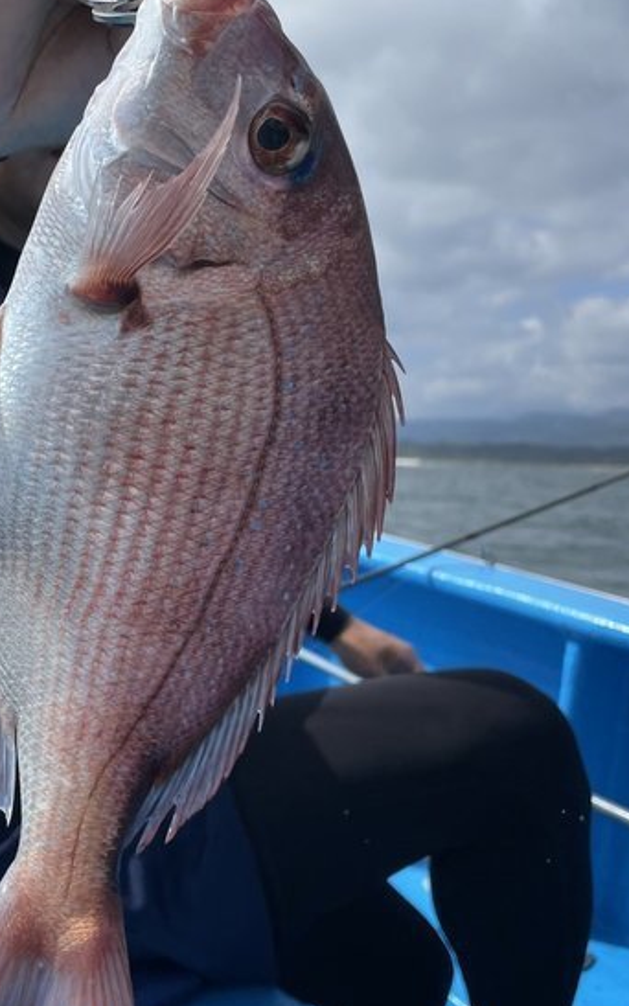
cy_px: 520
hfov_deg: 29.3
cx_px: 147
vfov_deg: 46.2
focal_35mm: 43
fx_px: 1179
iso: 32
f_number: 1.6
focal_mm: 4.2
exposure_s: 1/4292
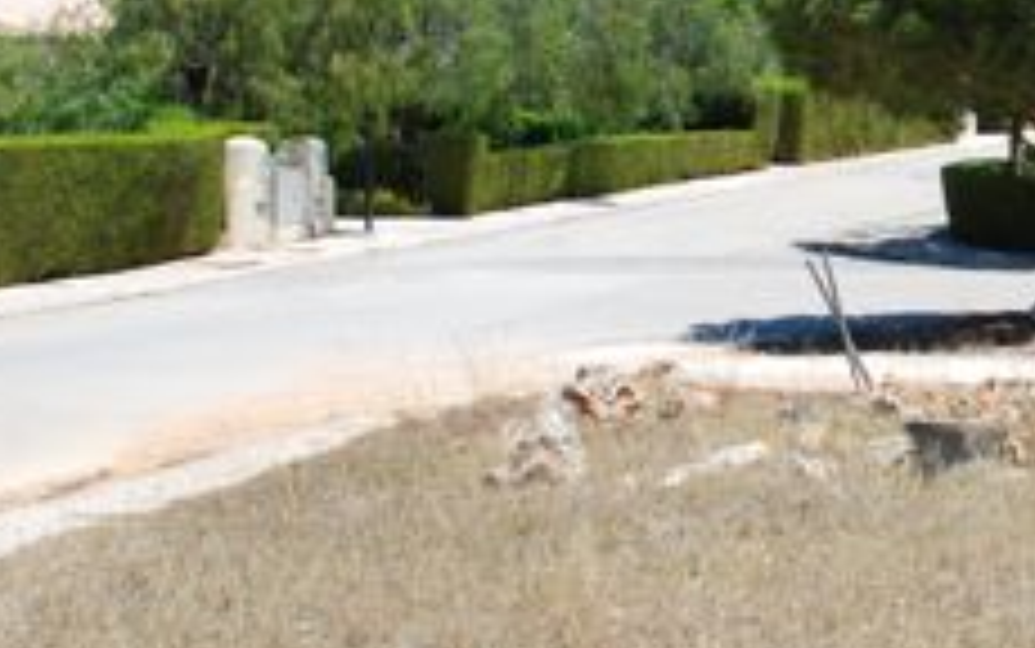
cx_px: 1195
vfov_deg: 12.7
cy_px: 227
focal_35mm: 103
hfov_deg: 19.2
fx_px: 2907
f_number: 7.1
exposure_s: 1/200
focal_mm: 22
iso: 100
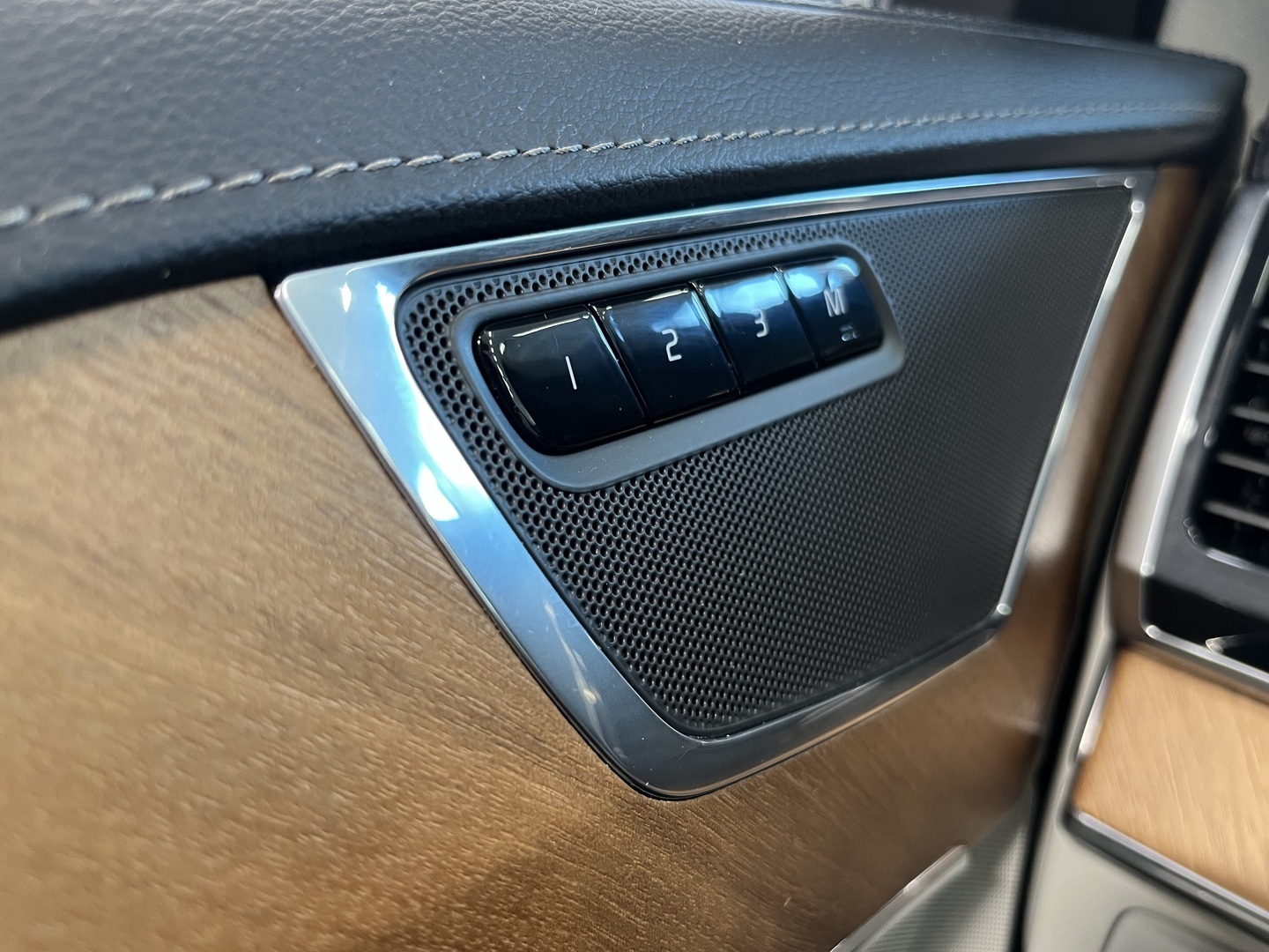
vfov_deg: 53.1
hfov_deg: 67.3
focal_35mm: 26
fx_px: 953
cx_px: 634
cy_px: 476
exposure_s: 1/60
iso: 400
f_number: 1.6
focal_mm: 5.1
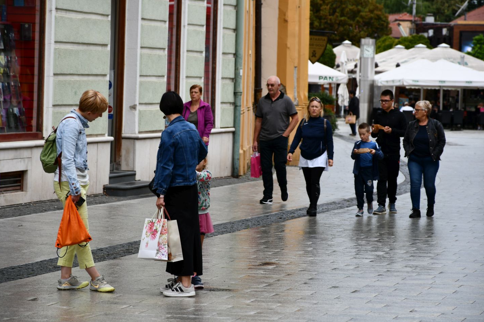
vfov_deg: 7.8
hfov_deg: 11.7
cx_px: 241
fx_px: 2353
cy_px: 160
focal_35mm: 175
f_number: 8
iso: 200
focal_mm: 116
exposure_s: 1/250
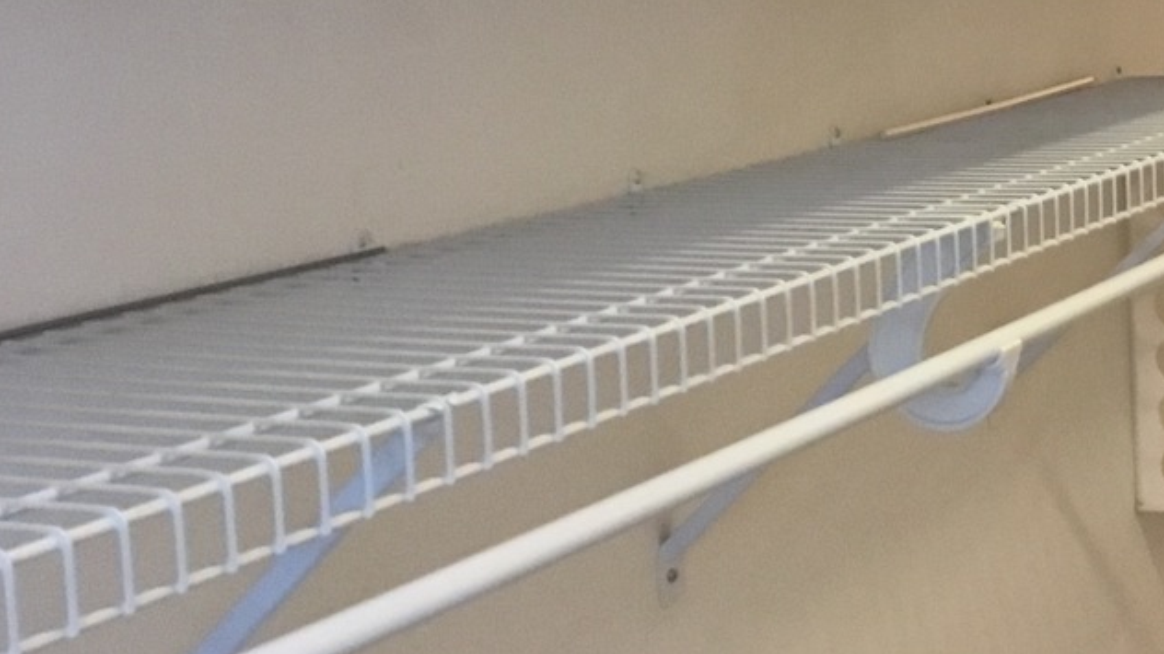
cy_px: 162
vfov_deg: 15.6
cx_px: 1308
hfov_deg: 25.4
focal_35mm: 77
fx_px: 2376
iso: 200
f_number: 2.4
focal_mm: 3.3
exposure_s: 1/30
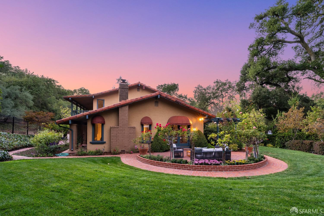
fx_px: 162
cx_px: 162
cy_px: 108
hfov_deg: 90.0
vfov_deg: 67.3
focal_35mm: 18
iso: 200
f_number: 11
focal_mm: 18
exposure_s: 1.6
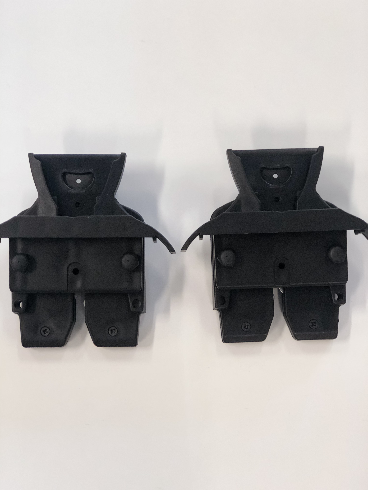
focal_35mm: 57
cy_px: 245
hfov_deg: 25.7
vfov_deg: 33.8
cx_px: 184
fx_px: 808
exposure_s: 1/33
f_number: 2.8
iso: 64
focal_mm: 6.6
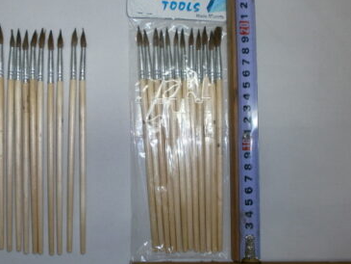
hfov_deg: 49.2
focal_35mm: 37
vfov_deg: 38.7
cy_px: 132
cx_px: 113
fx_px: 375
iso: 125
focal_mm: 4.8
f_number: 2.9
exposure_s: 1/30
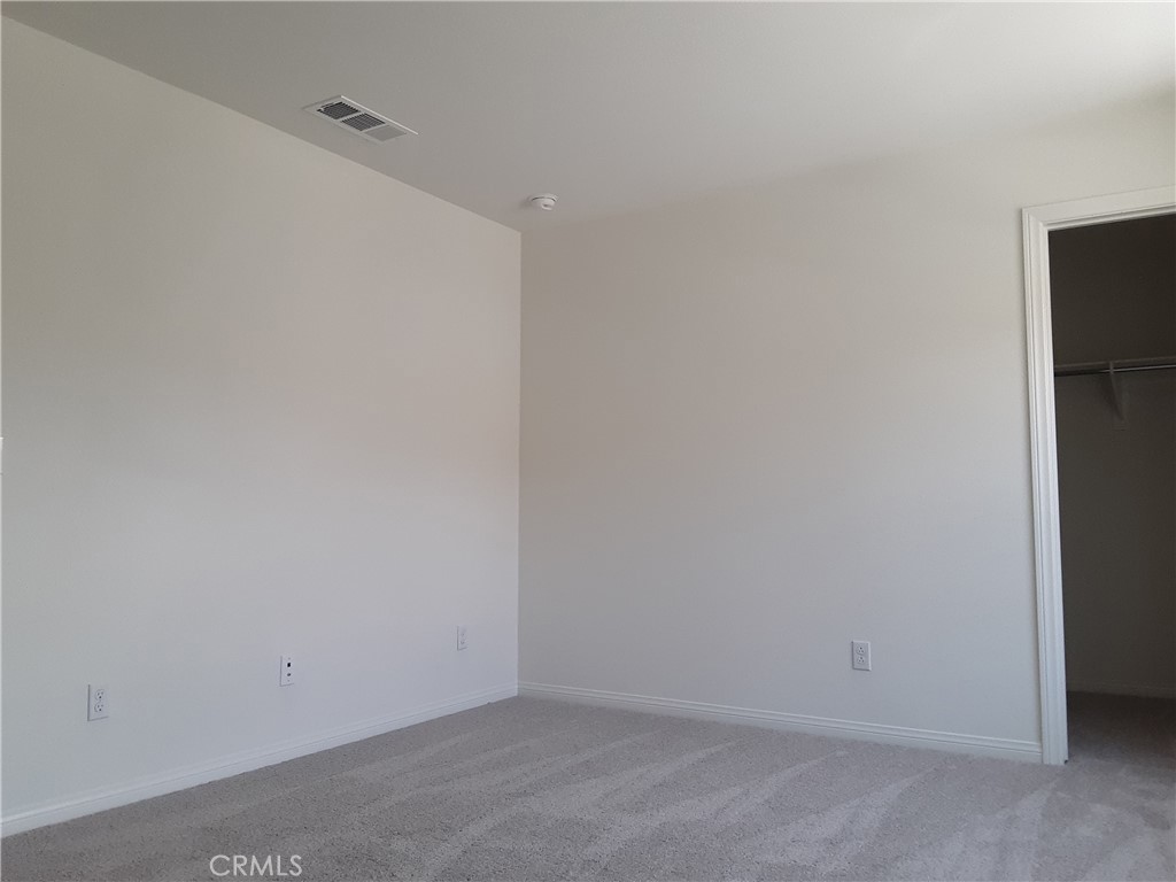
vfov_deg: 49.7
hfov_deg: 63.4
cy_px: 441
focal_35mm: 28
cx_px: 588
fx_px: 951
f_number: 1.9
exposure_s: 1/120
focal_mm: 2.91
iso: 50
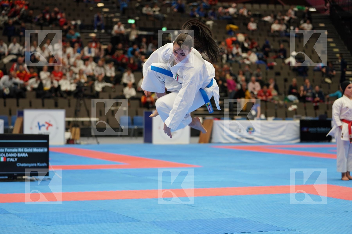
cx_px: 176
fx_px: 851
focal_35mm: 87
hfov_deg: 23.4
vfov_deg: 15.7
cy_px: 117
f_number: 2.8
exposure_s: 1/320
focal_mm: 87
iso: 800
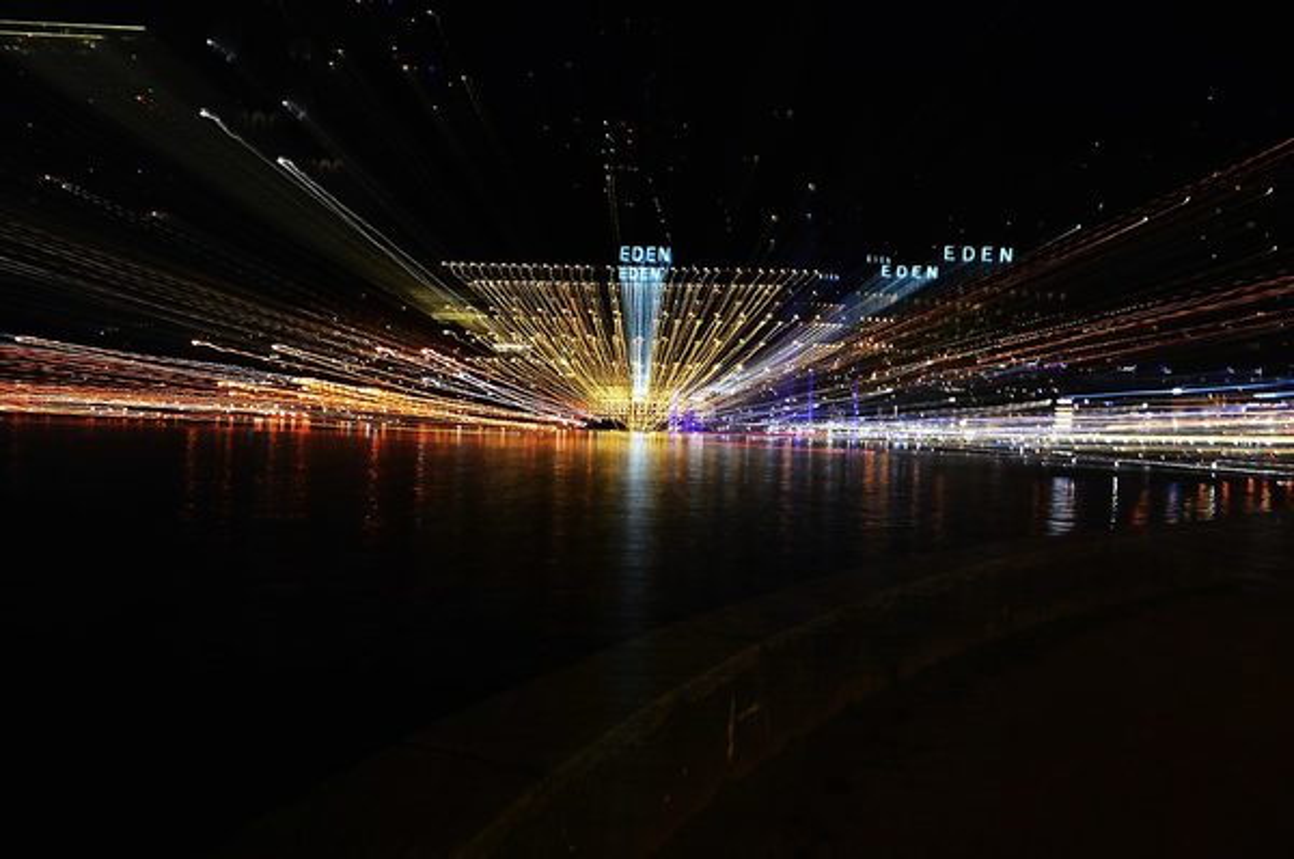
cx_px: 647
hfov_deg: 13.1
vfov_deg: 8.7
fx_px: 5652
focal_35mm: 158
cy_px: 430
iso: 200
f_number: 5.6
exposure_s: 2.5
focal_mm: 105
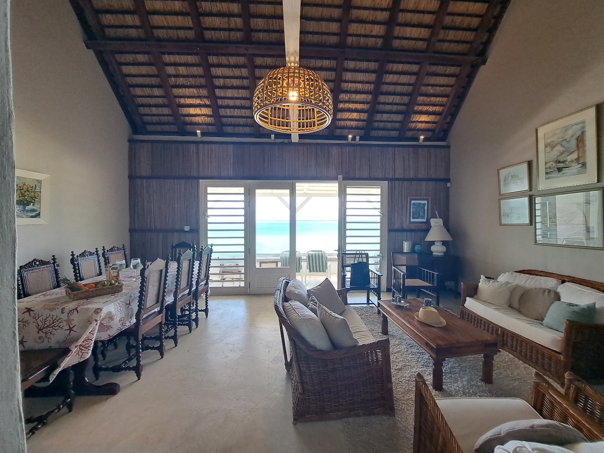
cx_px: 302
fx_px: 227
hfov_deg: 106.2
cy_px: 226
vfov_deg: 89.9
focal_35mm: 13
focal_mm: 1.74
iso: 64
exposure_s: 1/100
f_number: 2.2
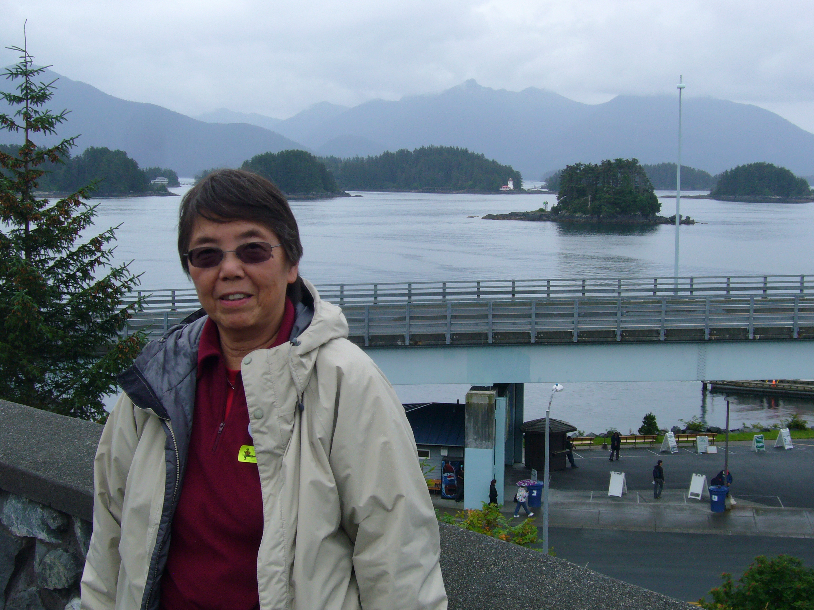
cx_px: 407
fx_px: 1293
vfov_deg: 26.6
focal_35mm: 55
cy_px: 305
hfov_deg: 34.9
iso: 100
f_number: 7
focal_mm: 9.1
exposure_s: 1/200
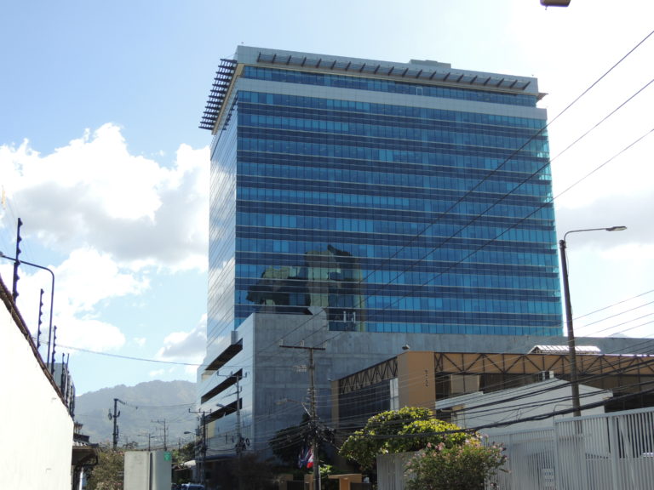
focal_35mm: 47
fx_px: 888
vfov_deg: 30.9
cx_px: 327
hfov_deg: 40.4
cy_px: 245
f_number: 3.5
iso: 100
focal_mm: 8.3
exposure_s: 1/640
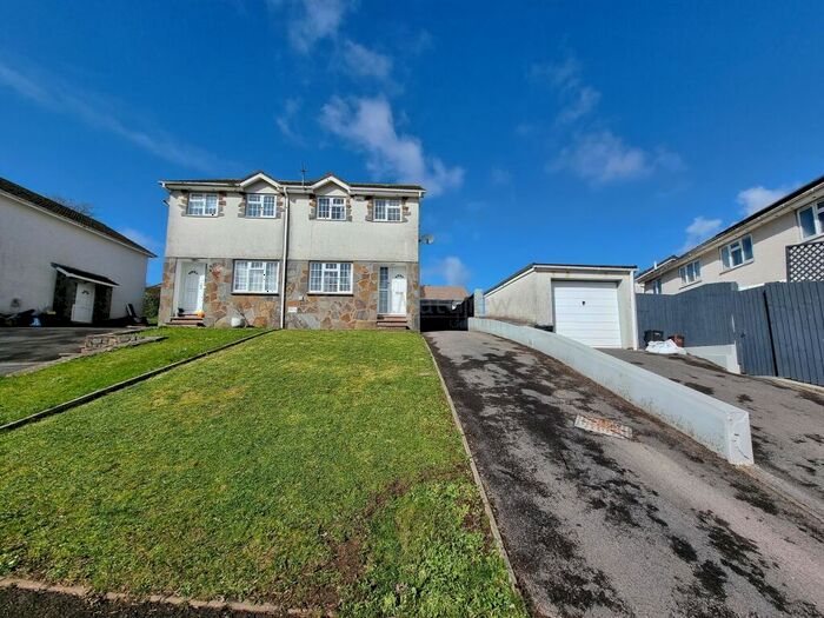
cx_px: 412
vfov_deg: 89.9
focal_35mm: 13
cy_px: 309
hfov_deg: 106.2
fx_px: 309
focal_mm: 2.2
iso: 50
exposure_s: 1/2168
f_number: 2.2
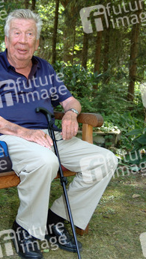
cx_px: 50
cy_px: 128
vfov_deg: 36.0
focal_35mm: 58
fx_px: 399
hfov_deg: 20.7
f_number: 5
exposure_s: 1/100
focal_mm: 32
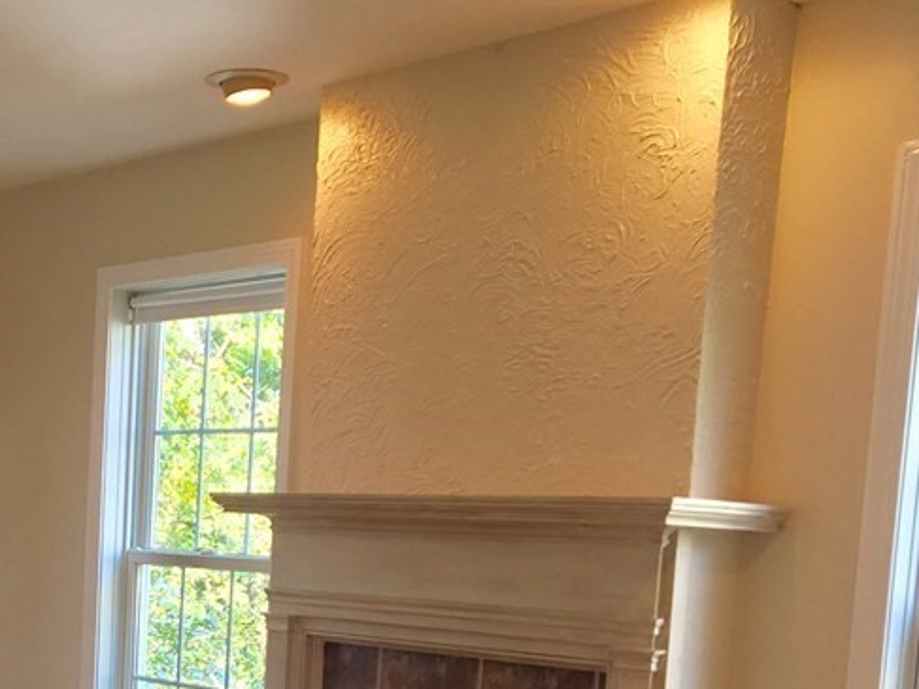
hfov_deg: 30.0
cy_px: 723
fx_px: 1619
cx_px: 57
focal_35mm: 61
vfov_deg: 22.9
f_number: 2.2
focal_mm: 4.15
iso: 25
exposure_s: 1/40
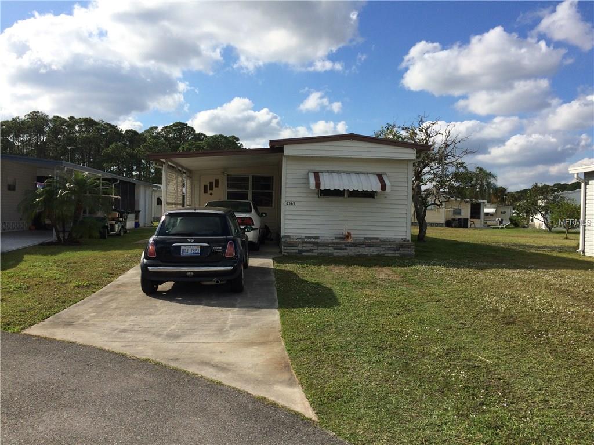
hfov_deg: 61.7
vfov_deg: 48.2
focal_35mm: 29
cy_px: 222
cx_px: 297
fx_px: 498
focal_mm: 4.15
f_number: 2.2
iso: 32
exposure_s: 1/3165
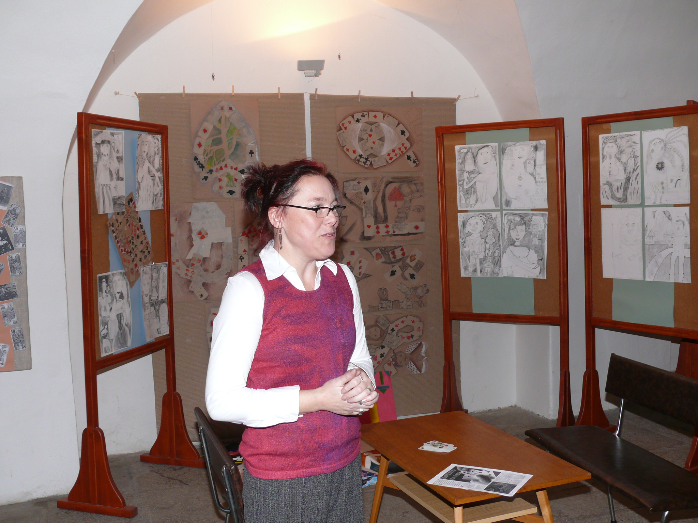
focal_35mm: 41
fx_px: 827
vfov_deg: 35.1
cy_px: 262
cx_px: 349
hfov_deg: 45.8
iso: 100
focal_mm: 8.2
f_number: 2.8
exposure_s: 1/30
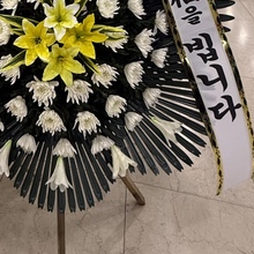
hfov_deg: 35.3
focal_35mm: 45
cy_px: -69
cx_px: 23
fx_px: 374
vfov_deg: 30.4
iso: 200
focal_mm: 2.22
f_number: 2.2
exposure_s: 1/60
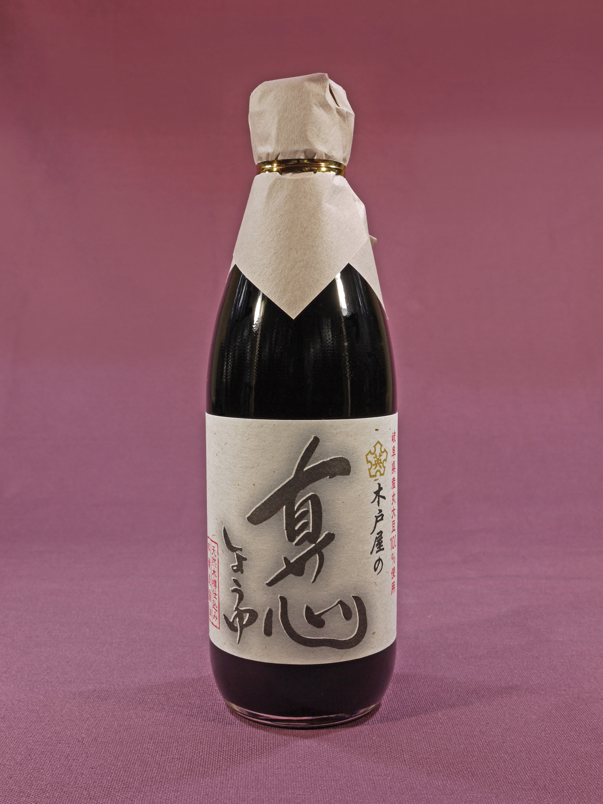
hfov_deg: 36.0
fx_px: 929
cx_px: 302
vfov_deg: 46.8
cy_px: 402
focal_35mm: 40
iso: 100
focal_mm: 20
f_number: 10
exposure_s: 1/2.5
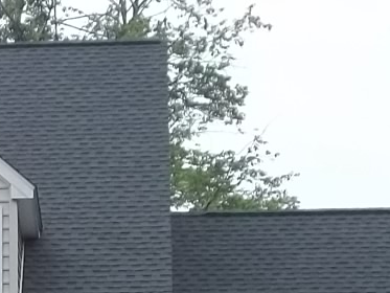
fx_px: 3032
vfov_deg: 5.5
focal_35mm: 269
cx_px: -250
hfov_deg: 7.2
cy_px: 468
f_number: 3.6
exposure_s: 1/80
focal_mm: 8.8
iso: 64
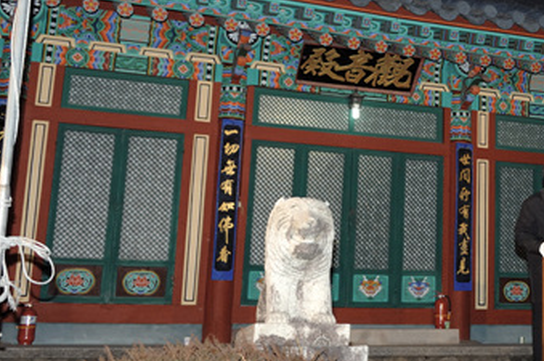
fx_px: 936
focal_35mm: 62
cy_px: 116
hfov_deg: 30.2
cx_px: 546
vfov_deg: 21.7
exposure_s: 1/125
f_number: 4
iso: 500
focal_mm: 20
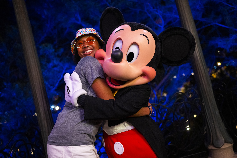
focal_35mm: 35
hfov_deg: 54.4
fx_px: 230
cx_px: 118
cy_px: 79
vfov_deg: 37.9
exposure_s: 1/125
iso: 2000
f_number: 2.2
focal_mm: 35
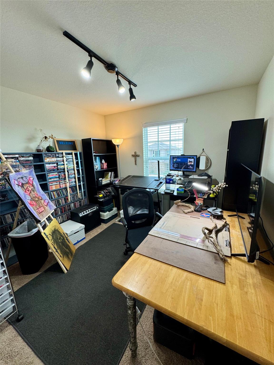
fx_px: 148
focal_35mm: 14
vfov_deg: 102.1
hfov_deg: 85.7
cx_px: 137
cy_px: 182
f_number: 2.2
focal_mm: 2.22
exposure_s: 1/62
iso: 100
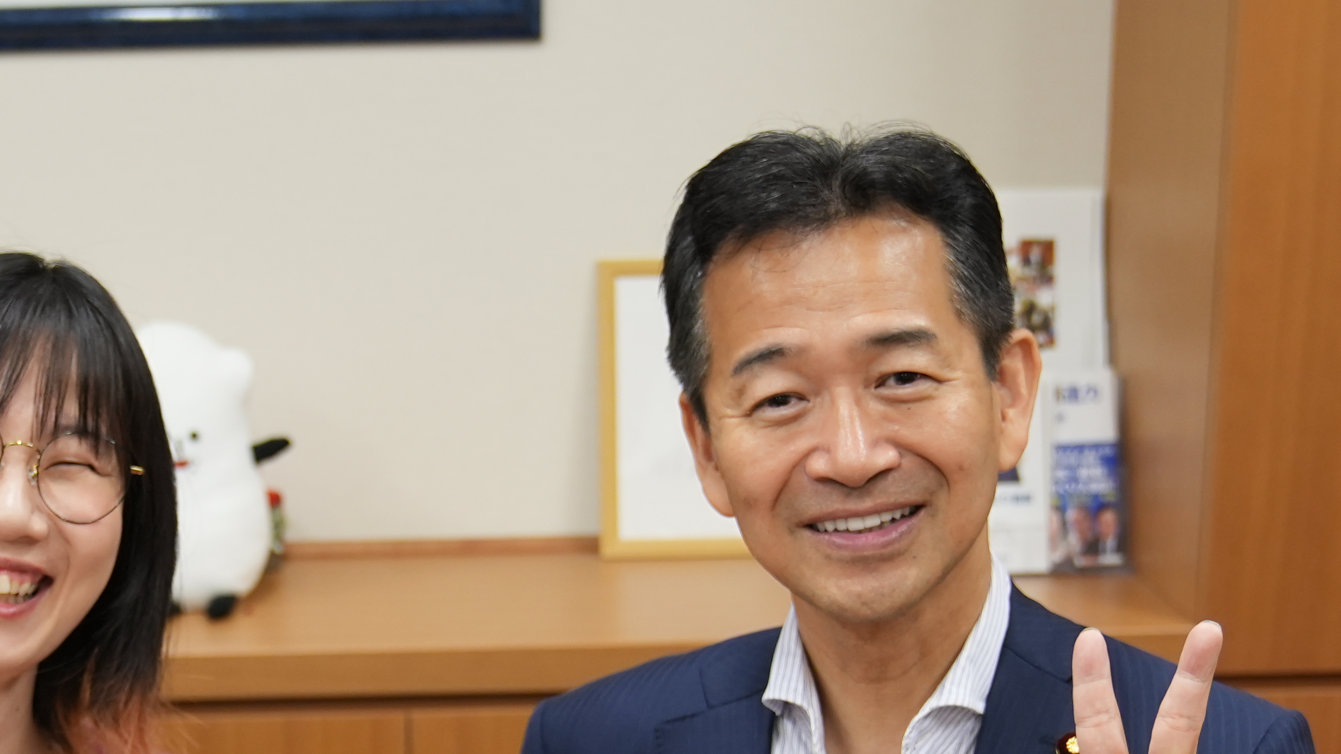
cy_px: 796
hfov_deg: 23.4
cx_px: 302
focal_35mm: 90
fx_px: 3200
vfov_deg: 13.2
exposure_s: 1/80
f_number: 3.2
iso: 800
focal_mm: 31
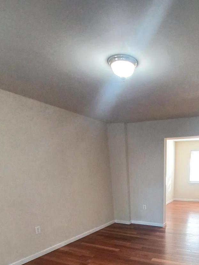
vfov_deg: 61.5
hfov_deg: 53.7
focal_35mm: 24
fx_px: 184
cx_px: 153
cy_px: 234
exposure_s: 1/40
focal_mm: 1.42
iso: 160
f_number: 2.2
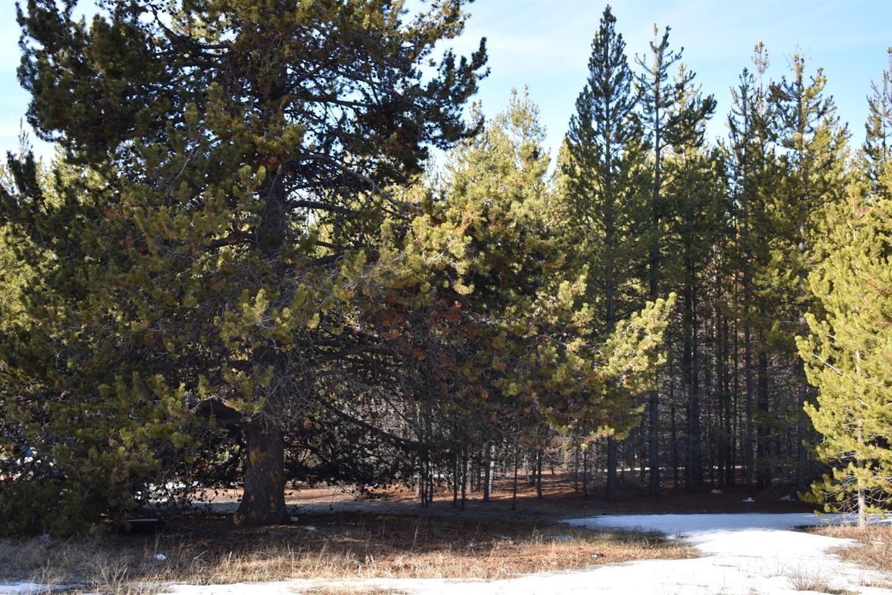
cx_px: 446
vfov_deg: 26.5
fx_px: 1264
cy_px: 298
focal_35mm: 51
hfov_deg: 38.9
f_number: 5
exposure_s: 1/200
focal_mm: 34
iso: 125
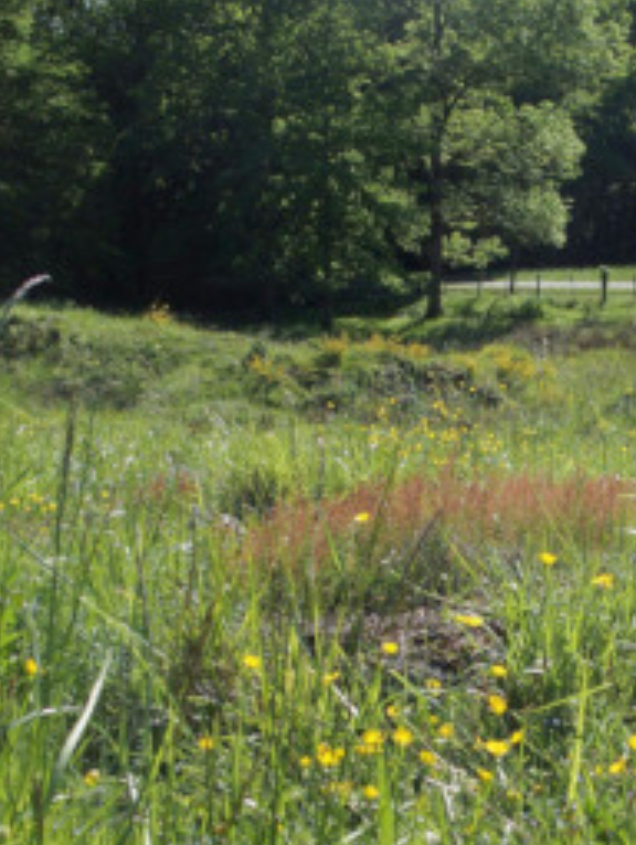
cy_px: 524
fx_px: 1808
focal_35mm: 74
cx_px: 553
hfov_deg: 19.6
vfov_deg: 26.2
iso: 100
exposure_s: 1/800
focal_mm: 9
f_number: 3.5
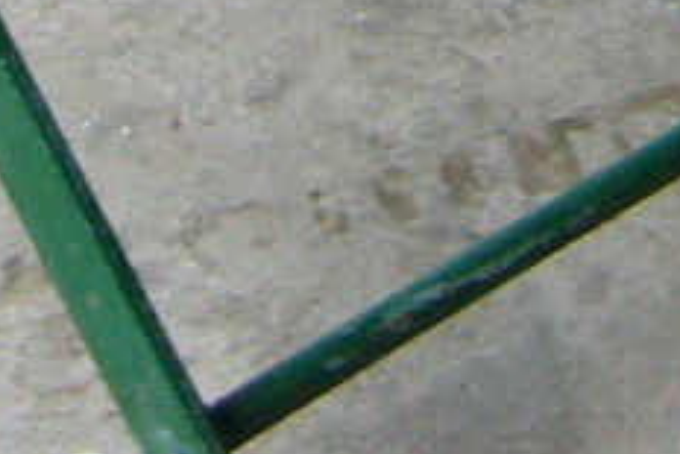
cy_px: -882
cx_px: 507
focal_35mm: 251
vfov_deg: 5.2
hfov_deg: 8.2
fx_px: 4744
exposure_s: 1/15
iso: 100
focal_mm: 5.8
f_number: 2.8
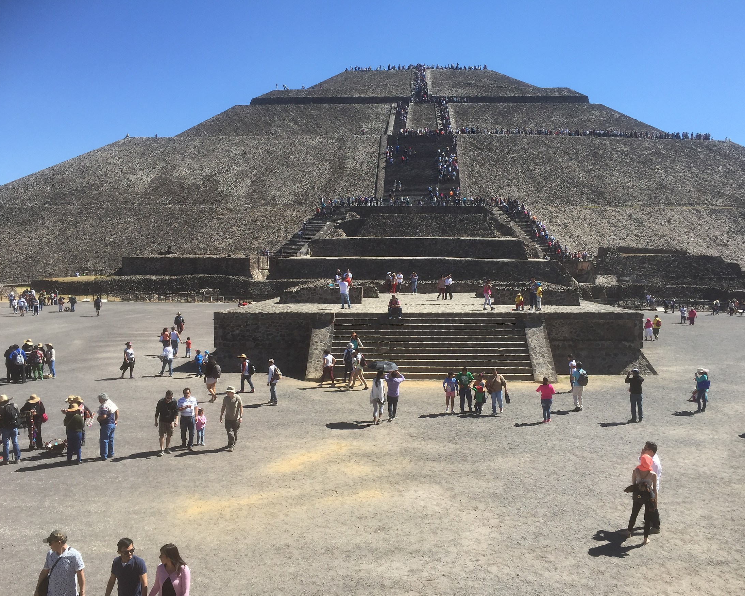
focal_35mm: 31
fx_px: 684
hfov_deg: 57.2
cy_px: 305
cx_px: 376
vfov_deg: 47.1
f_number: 2.2
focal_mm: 4.15
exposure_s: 1/1276
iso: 32
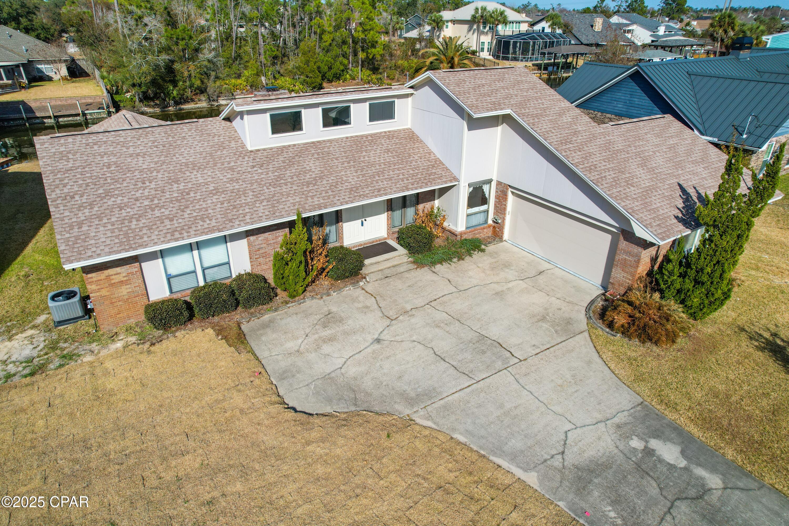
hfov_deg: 78.6
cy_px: 263
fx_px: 482
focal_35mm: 22
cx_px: 394
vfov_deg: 57.2
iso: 100
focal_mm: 8.38
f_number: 2.8
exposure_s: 1/2500
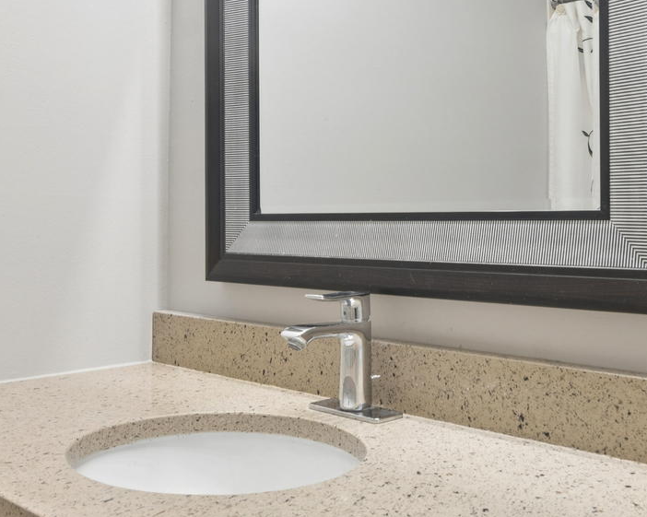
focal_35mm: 39
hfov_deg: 45.6
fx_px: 746
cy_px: 215
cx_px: 464
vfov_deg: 38.1
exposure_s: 1/8
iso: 200
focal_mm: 12
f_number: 8
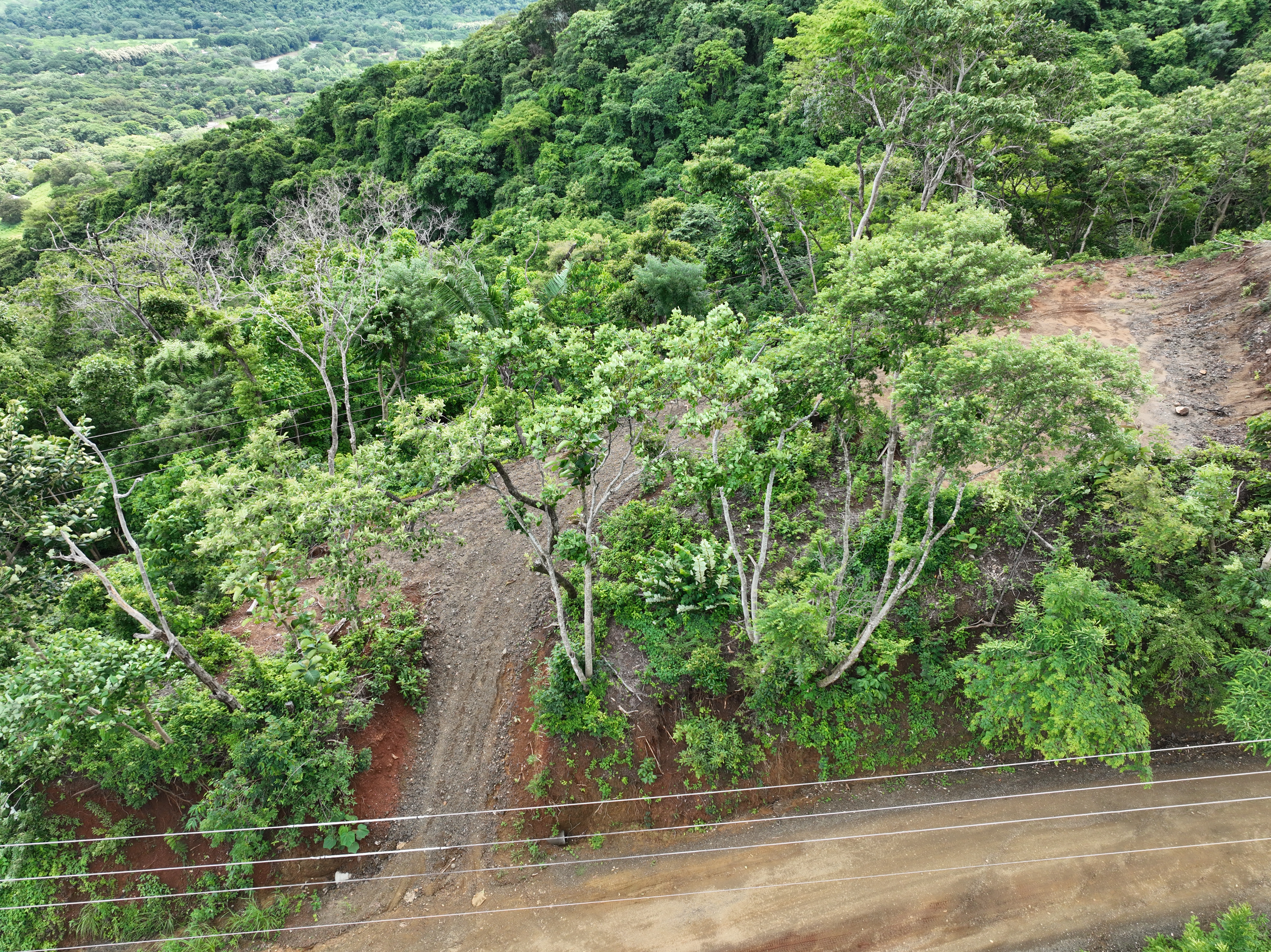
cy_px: 476
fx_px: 881
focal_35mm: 24
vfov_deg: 56.8
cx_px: 636
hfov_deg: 71.6
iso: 100
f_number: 2.8
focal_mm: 12.29
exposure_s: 1/80
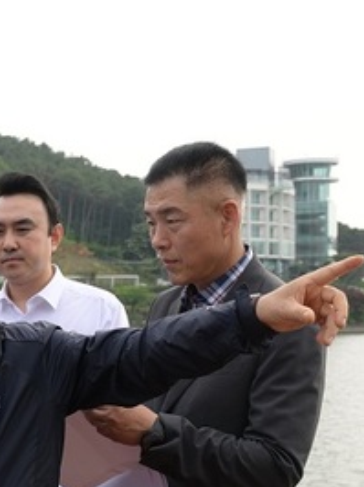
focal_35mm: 74
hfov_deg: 19.0
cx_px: -39
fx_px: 1039
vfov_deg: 26.2
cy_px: 324
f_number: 6.3
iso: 160
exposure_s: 1/200
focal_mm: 32
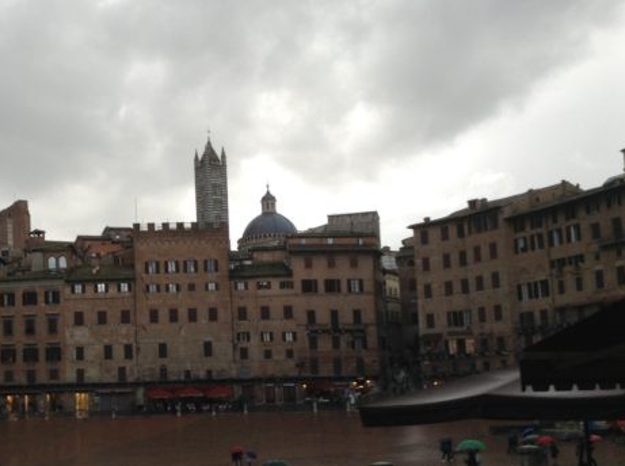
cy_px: 279
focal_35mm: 55
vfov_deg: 26.4
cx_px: 110
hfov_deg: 33.8
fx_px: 991
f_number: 2.4
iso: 32
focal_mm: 3.3
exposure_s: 1/60
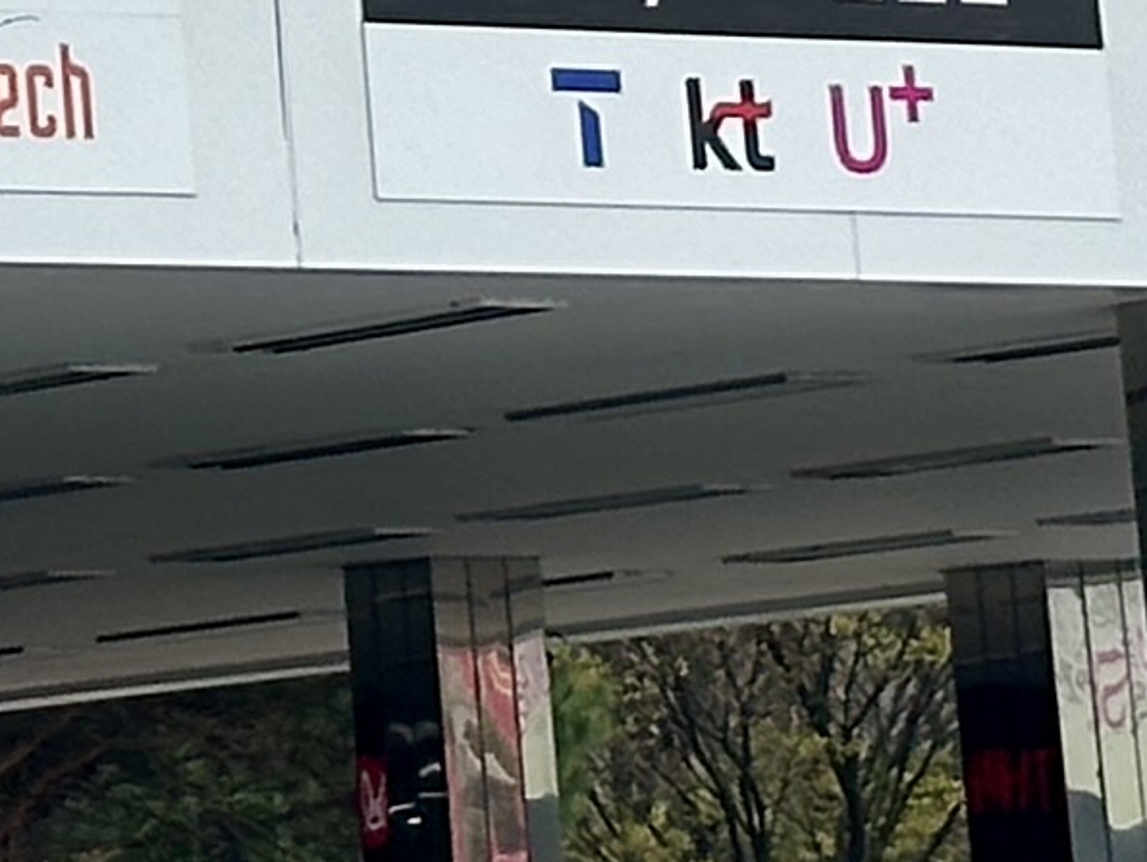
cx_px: -661
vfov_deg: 4.4
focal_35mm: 325
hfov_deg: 6.0
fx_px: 10775
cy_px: -1824
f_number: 1.78
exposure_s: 1/1953
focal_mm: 6.86
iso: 64
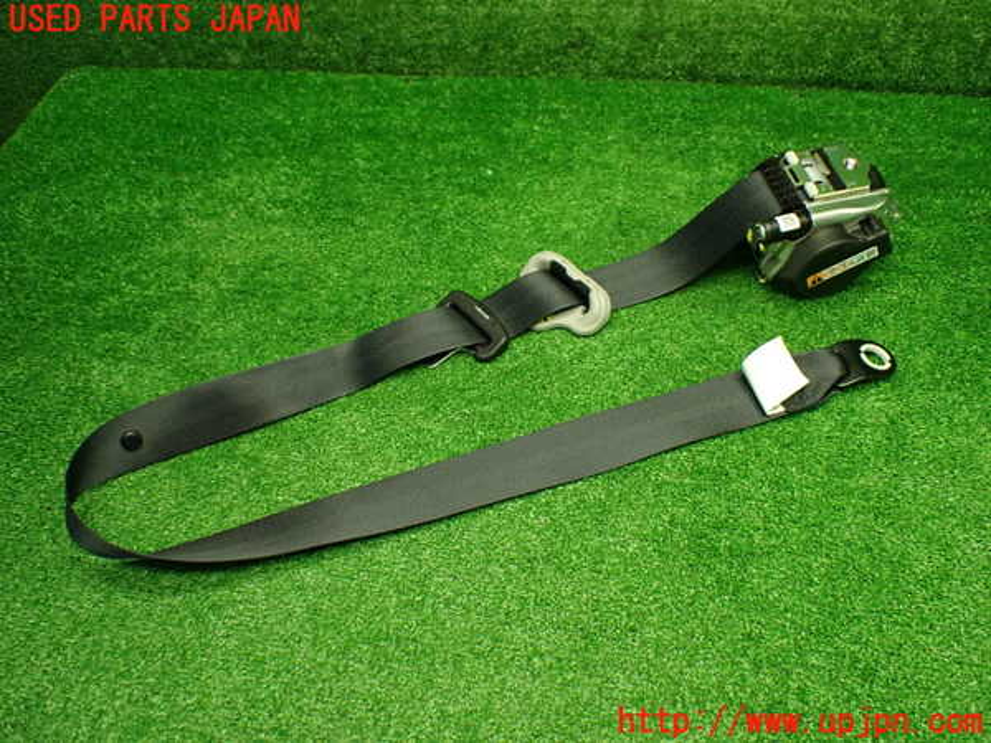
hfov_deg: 60.0
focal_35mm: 30
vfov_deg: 46.8
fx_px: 859
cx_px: 496
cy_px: 372
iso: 640
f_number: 2.3
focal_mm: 5.4
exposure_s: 1/125
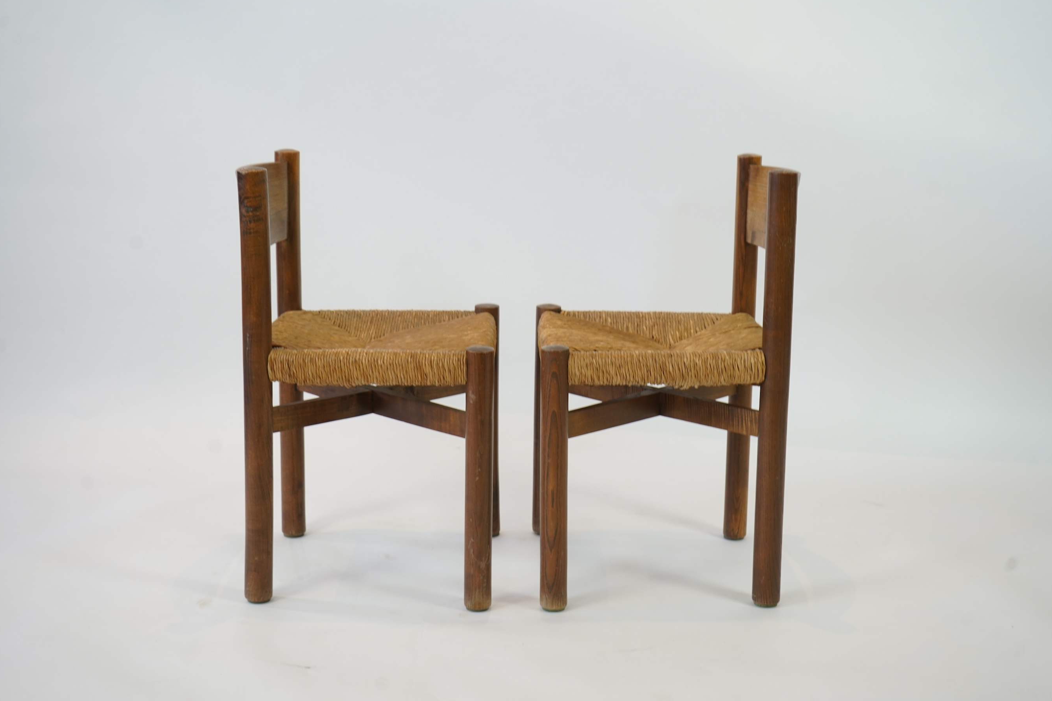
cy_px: 348
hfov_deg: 41.9
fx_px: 1373
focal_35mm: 47
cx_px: 535
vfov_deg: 28.6
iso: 500
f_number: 6.3
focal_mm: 46
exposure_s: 1/40
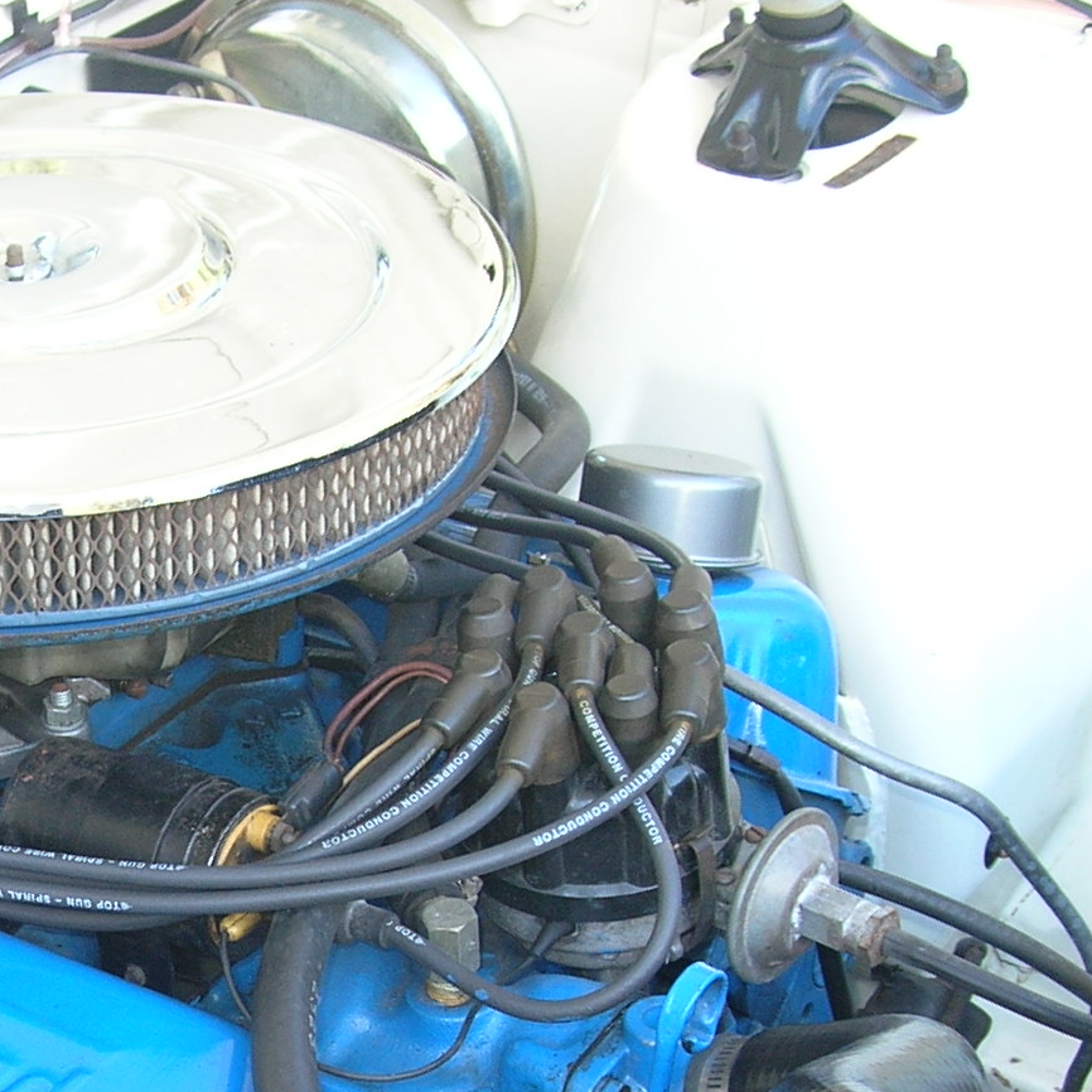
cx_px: 98
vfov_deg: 20.2
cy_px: 1010
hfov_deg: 20.2
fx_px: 2998
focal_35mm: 84
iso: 50
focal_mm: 6
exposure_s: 1/30
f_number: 2.7
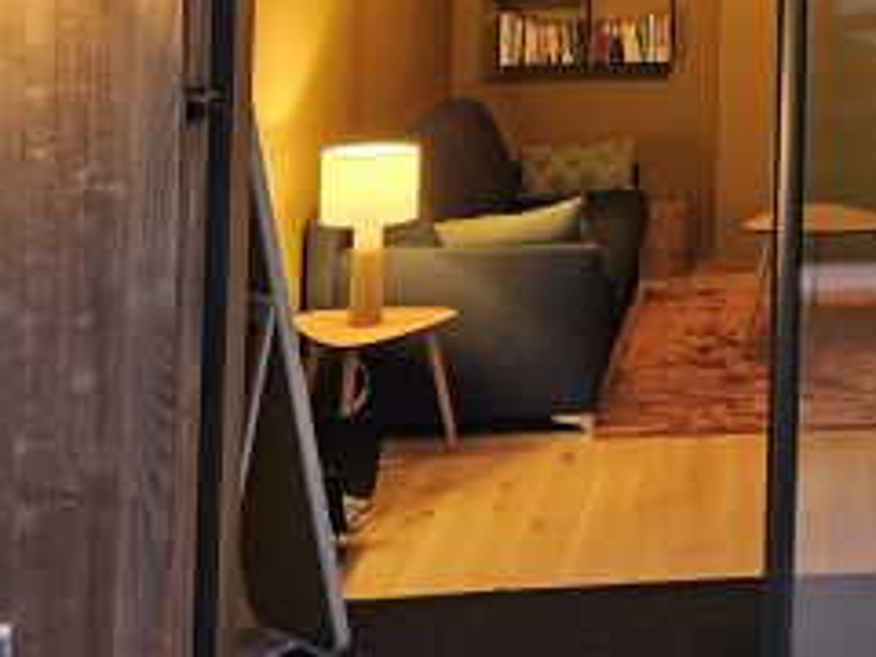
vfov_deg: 20.5
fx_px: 1696
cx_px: 1069
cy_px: -137
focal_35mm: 67
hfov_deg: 25.7
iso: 640
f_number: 1.8
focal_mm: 5.4
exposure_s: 1/100
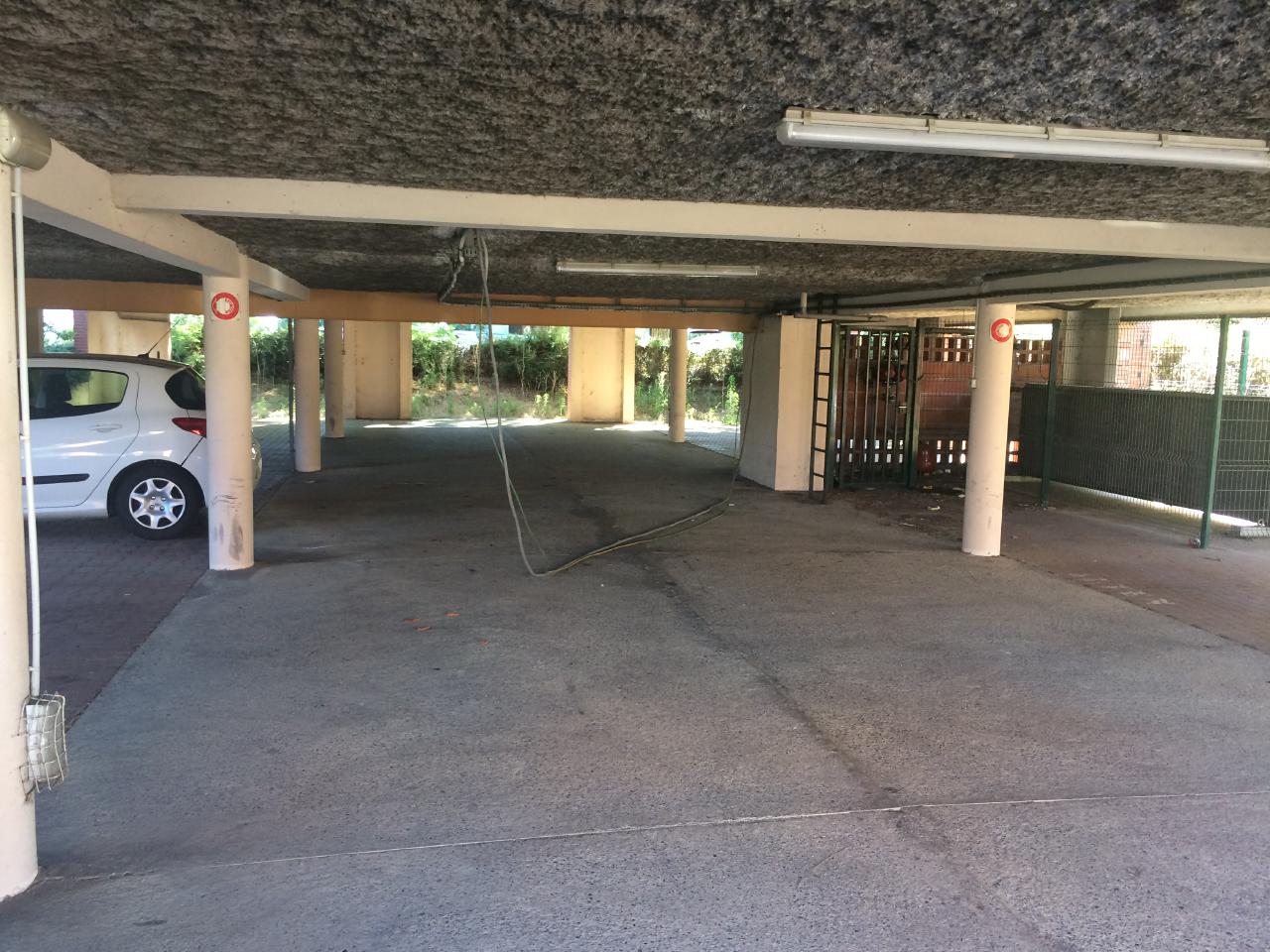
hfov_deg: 61.7
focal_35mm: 29
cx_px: 635
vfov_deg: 48.2
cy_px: 476
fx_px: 1064
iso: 50
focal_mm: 4.15
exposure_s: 1/33
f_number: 2.2
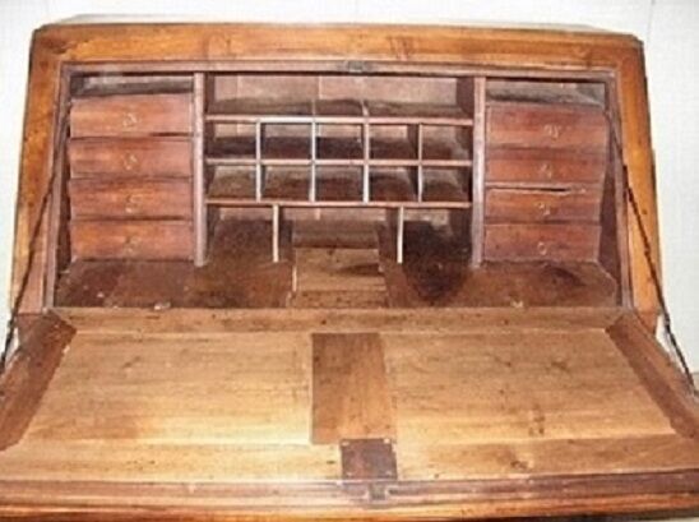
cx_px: 350
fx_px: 726
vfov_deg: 39.5
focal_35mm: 36
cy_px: 261
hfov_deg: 51.4
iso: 160
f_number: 3.2
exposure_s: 1/40
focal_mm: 6
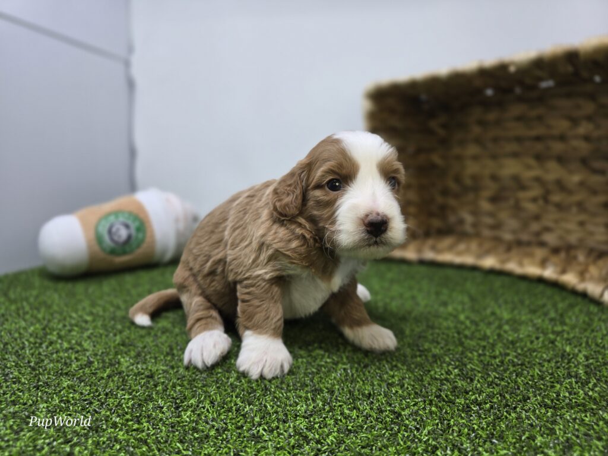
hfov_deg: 73.9
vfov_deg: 58.9
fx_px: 404
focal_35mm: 23
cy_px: 228
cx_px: 304
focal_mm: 6.3
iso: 50
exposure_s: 1/120
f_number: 1.7
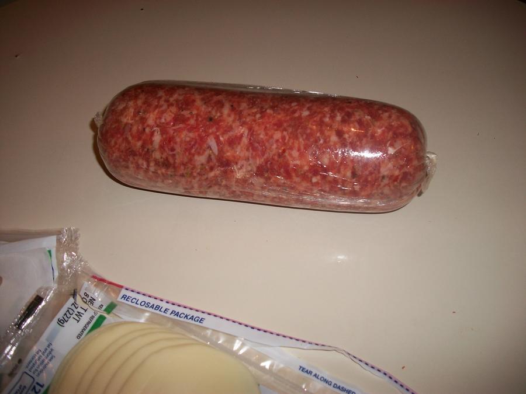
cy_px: 197
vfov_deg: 44.2
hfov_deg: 56.8
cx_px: 263
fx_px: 486
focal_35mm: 32
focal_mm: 5.7
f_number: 2.9
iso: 80
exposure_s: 1/60
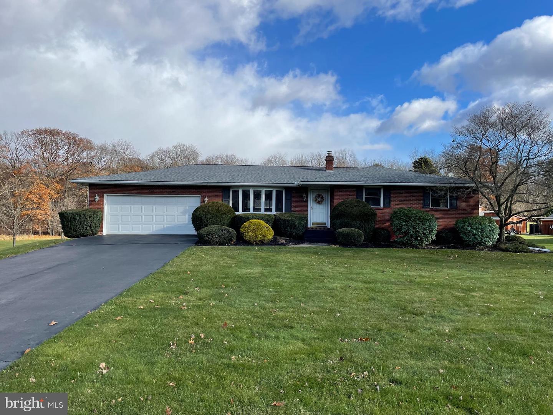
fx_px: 415
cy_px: 208
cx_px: 276
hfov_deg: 67.3
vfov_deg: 53.1
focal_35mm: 26
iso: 32
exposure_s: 1/3300
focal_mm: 4.2
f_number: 1.6
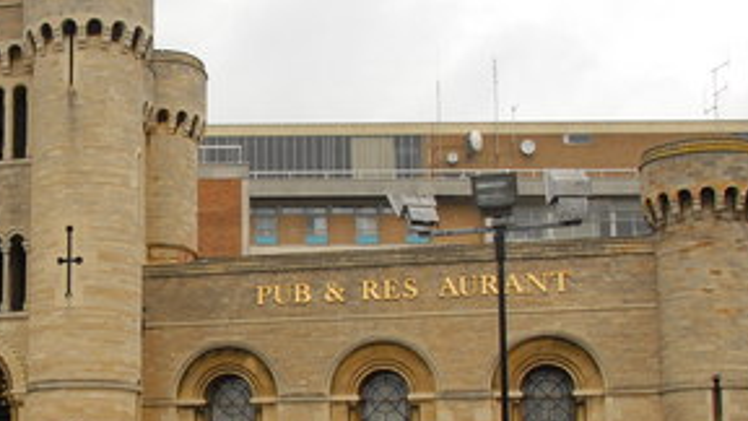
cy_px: 325
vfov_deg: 15.6
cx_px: 83
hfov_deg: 26.6
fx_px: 1527
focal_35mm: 77
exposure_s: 1/400
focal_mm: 22
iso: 400
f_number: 10
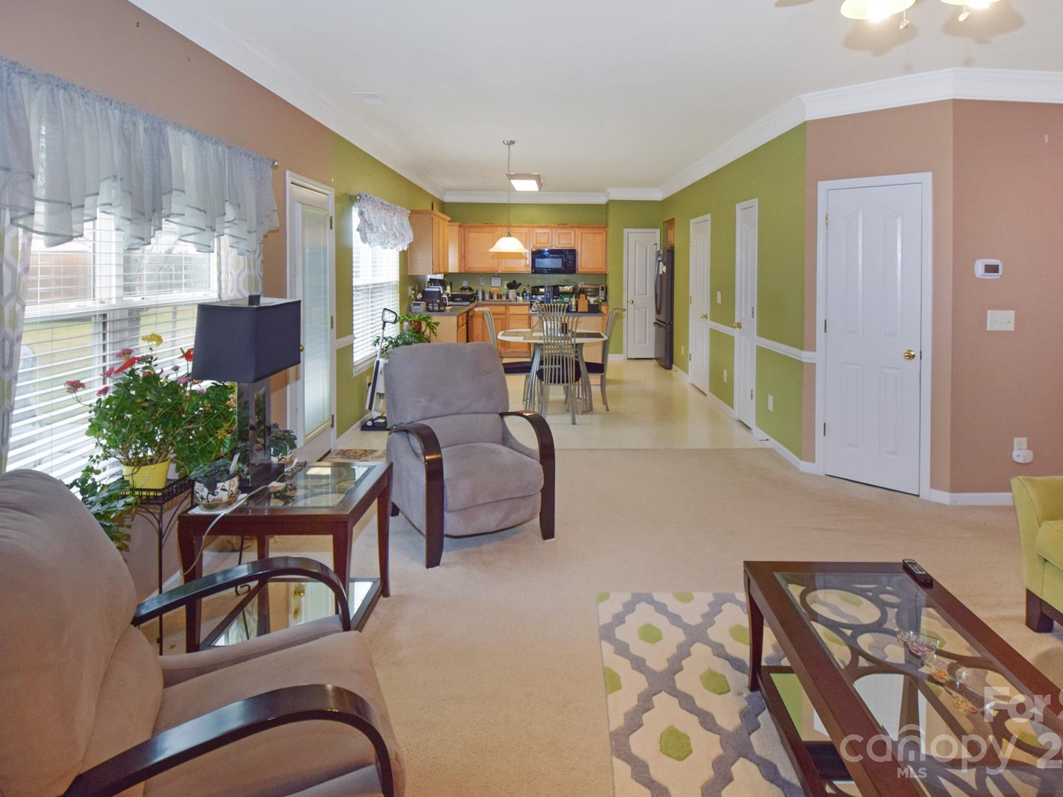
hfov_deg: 90.9
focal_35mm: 17
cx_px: 559
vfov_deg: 74.7
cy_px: 384
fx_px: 522
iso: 400
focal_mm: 10
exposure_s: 1/125
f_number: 3.5
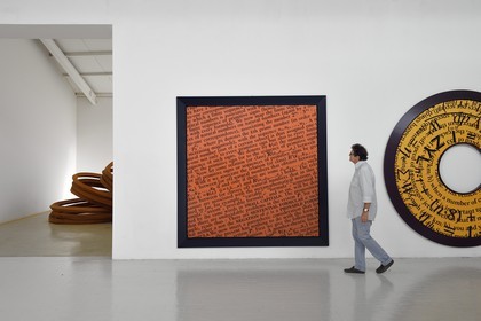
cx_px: 240
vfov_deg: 45.0
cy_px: 160
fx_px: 387
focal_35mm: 29
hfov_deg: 63.7
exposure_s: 1/125
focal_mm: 29
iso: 400
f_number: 7.1
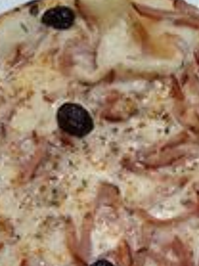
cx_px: 96
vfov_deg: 23.1
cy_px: 228
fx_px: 637
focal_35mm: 83
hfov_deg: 17.8
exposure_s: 1/50
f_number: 1.9
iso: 250
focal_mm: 3.6
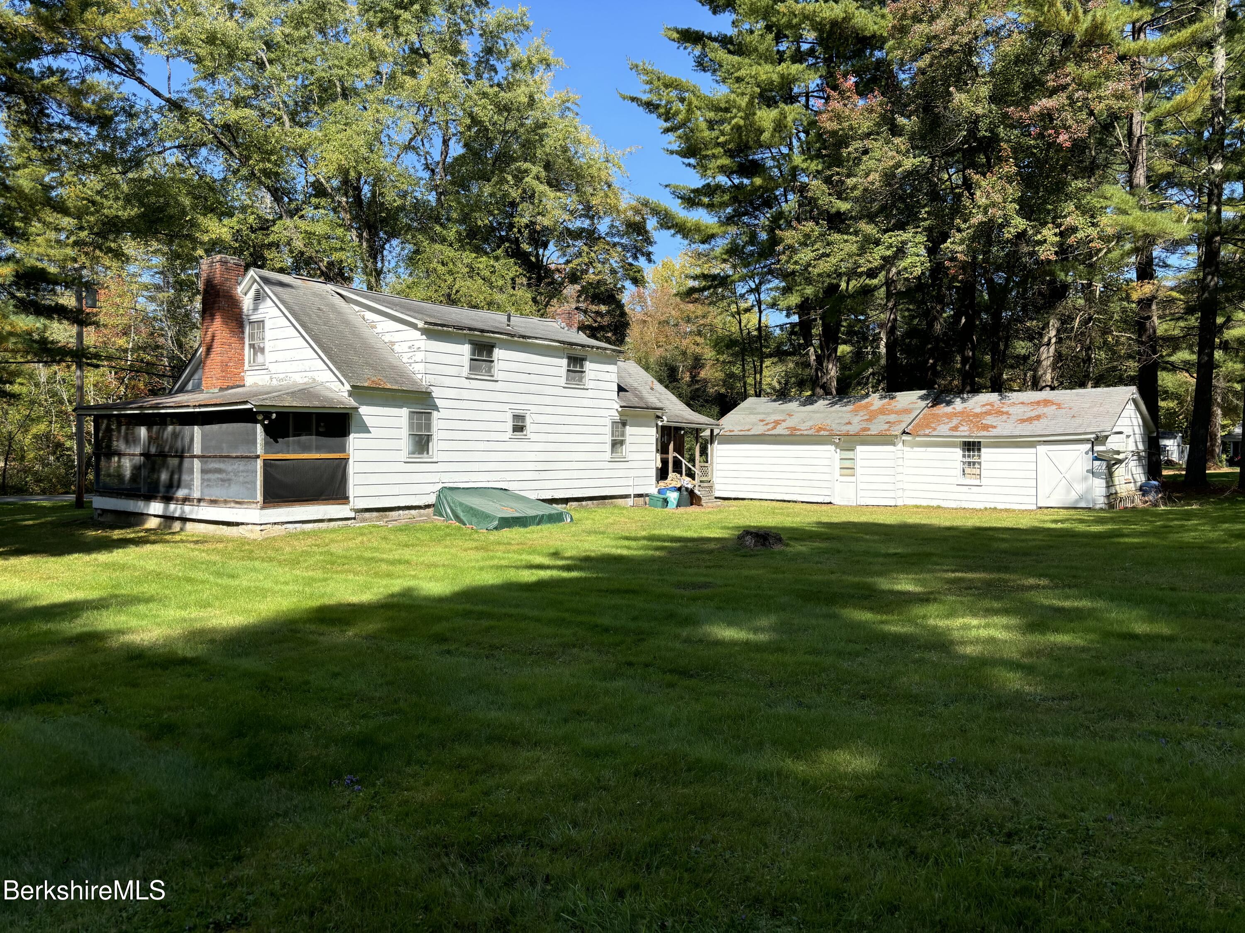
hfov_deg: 67.3
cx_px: 622
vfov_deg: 53.1
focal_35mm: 26
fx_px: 935
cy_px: 466
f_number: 1.6
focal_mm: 5.96
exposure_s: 1/1845
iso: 50
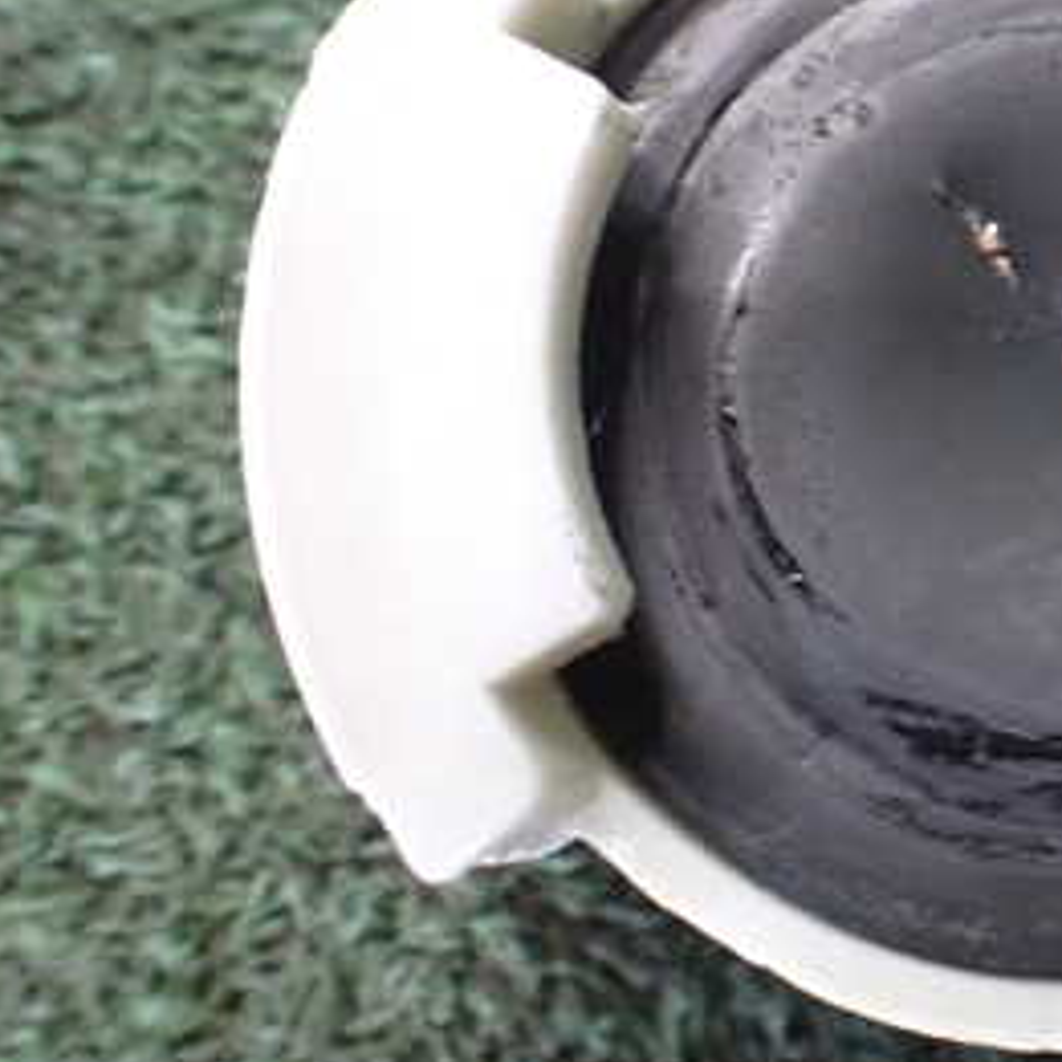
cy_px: 378
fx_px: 2117
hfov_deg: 26.0
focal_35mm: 61
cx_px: 1176
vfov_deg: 28.0
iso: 800
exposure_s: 1/40
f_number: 2.3
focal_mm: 5.4
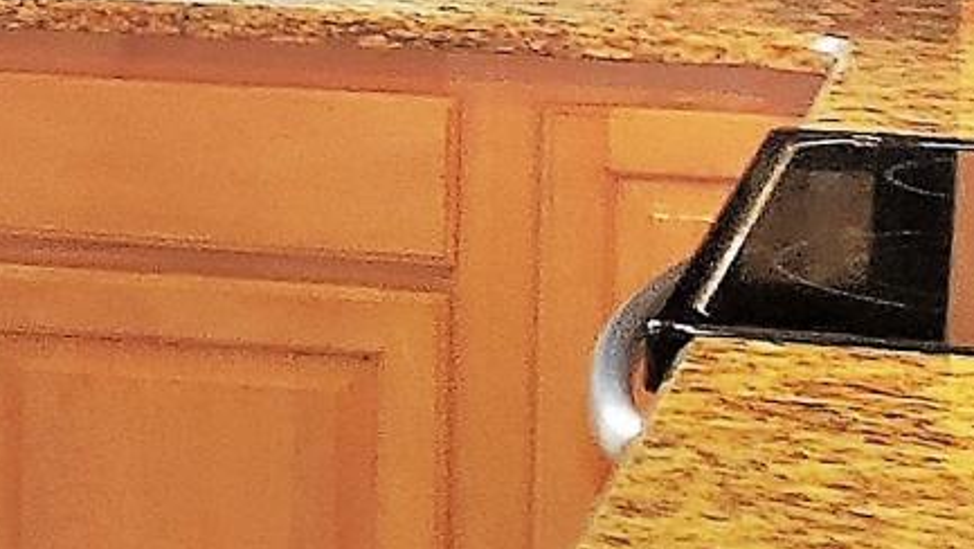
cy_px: -191
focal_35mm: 181
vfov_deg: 6.7
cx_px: -1107
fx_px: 4677
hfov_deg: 10.7
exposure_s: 1/40
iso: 200
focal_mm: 4.3
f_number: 3.3
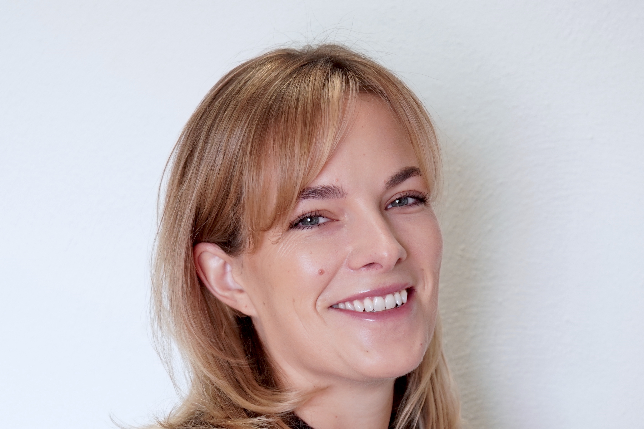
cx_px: 308
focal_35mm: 86
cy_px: 342
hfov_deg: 23.6
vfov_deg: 15.8
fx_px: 1538
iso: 250
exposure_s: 1/50
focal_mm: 32
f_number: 2.8
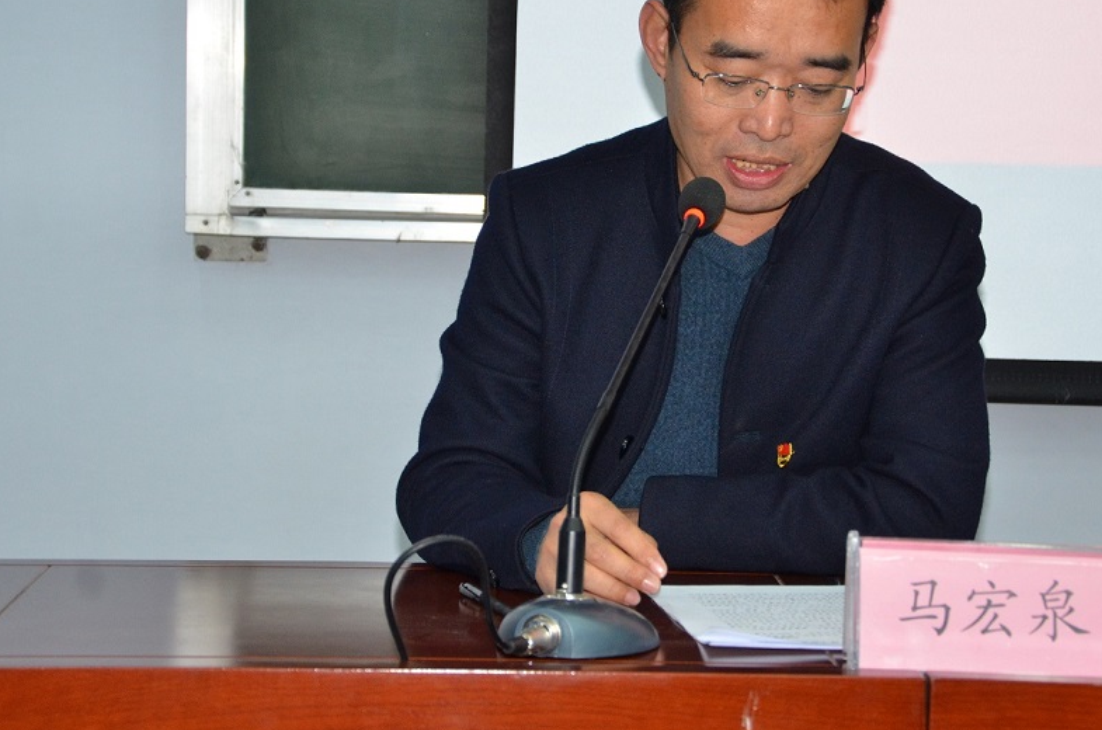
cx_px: 623
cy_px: 275
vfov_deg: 13.8
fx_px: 3024
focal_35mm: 99
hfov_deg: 20.6
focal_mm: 50
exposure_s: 1/60
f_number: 5
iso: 1000
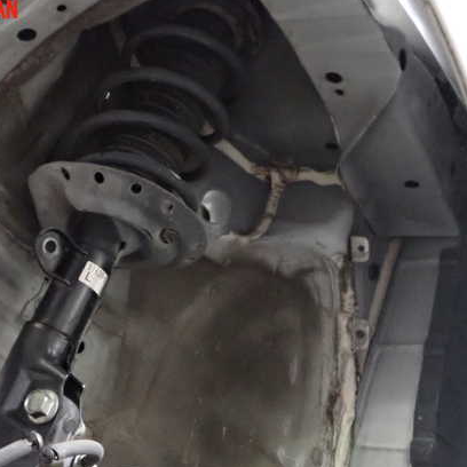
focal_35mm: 39
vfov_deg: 42.8
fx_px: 595
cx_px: 153
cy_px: 254
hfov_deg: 42.2
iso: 3200
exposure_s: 1/50
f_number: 2.3
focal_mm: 5.4
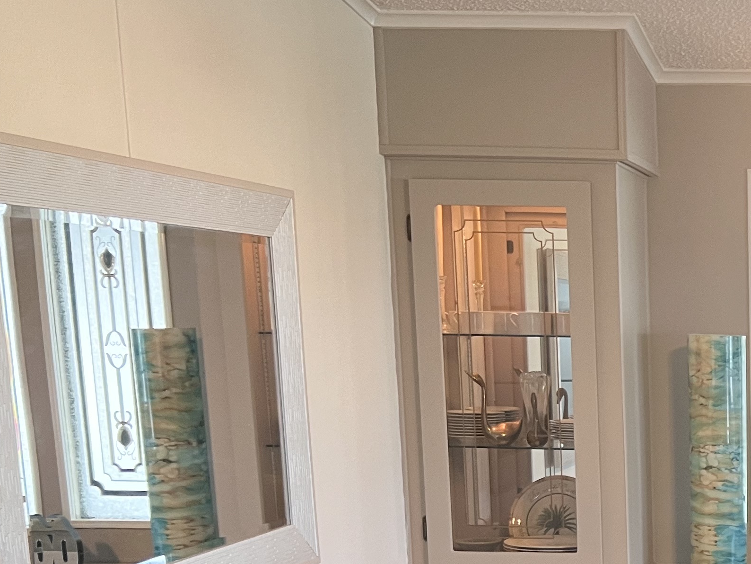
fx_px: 1432
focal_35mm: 66
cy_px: 594
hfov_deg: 26.3
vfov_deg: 21.3
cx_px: 894
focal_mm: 5.7
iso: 125
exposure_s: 1/60
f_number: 1.5
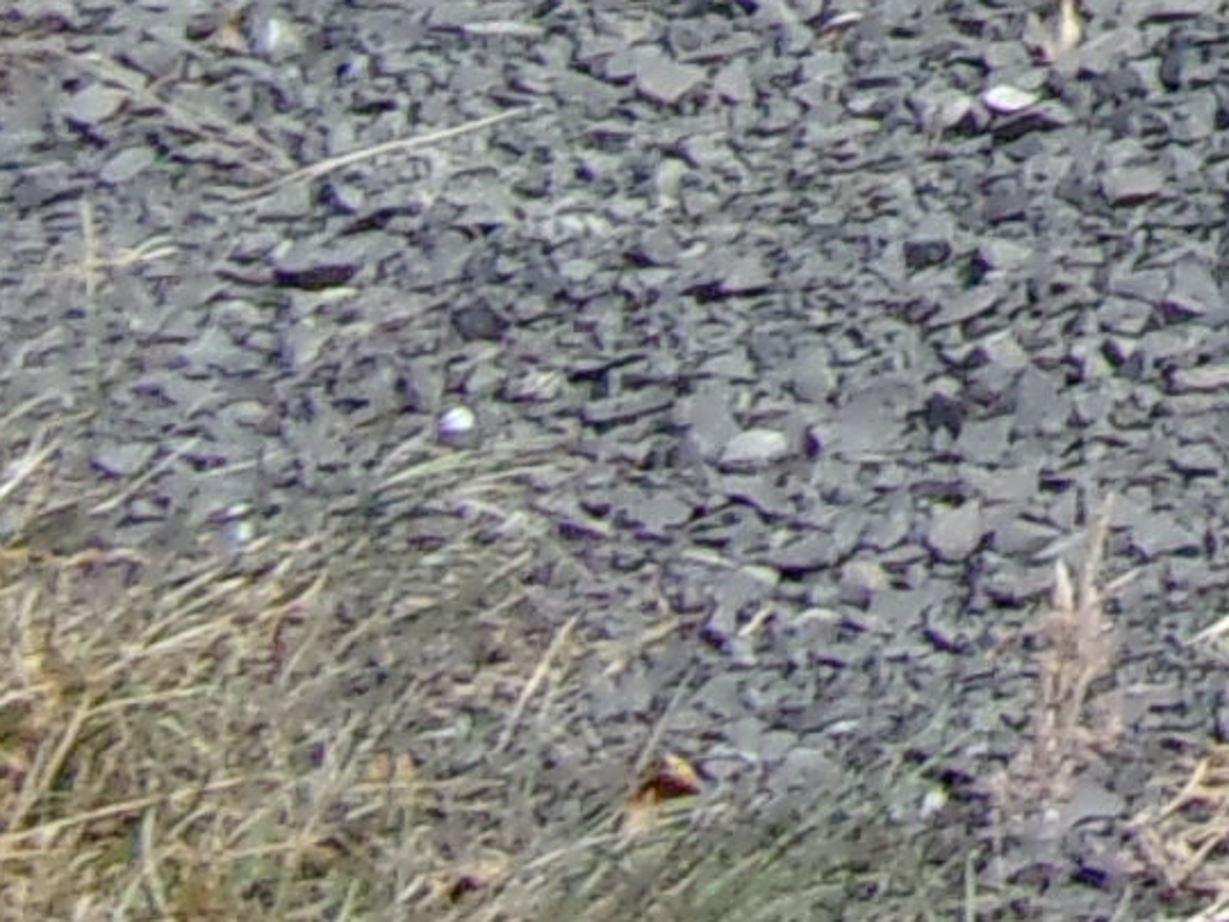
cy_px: -2017
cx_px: 3828
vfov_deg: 6.9
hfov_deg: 8.5
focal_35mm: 189
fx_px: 6710
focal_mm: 5.1
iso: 200
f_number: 10.8
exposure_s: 1/140
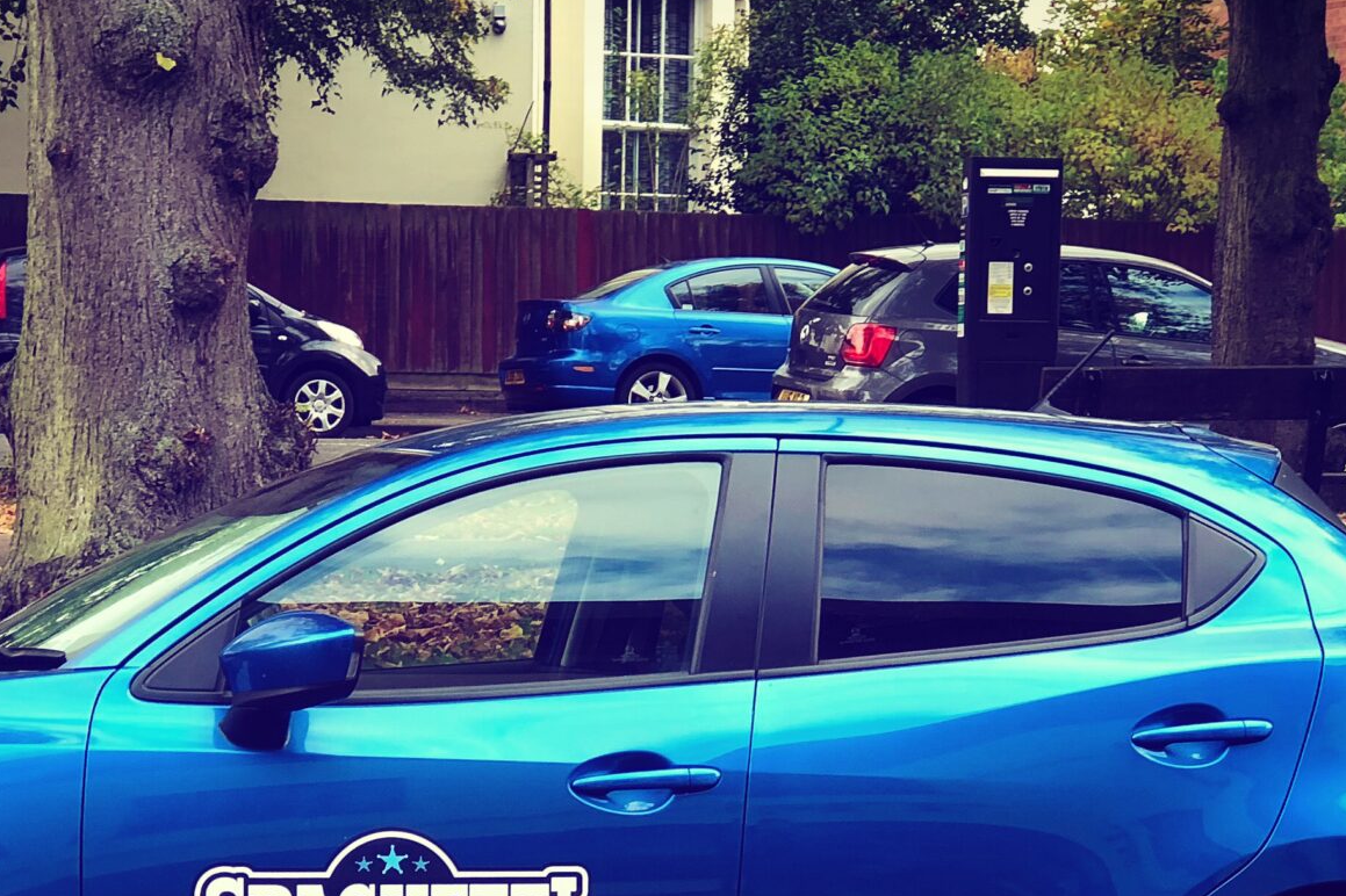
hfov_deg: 15.6
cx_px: 494
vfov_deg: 10.4
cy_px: 917
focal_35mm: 131
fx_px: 4896
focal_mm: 6.6
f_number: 2.8
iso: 64
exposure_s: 1/100
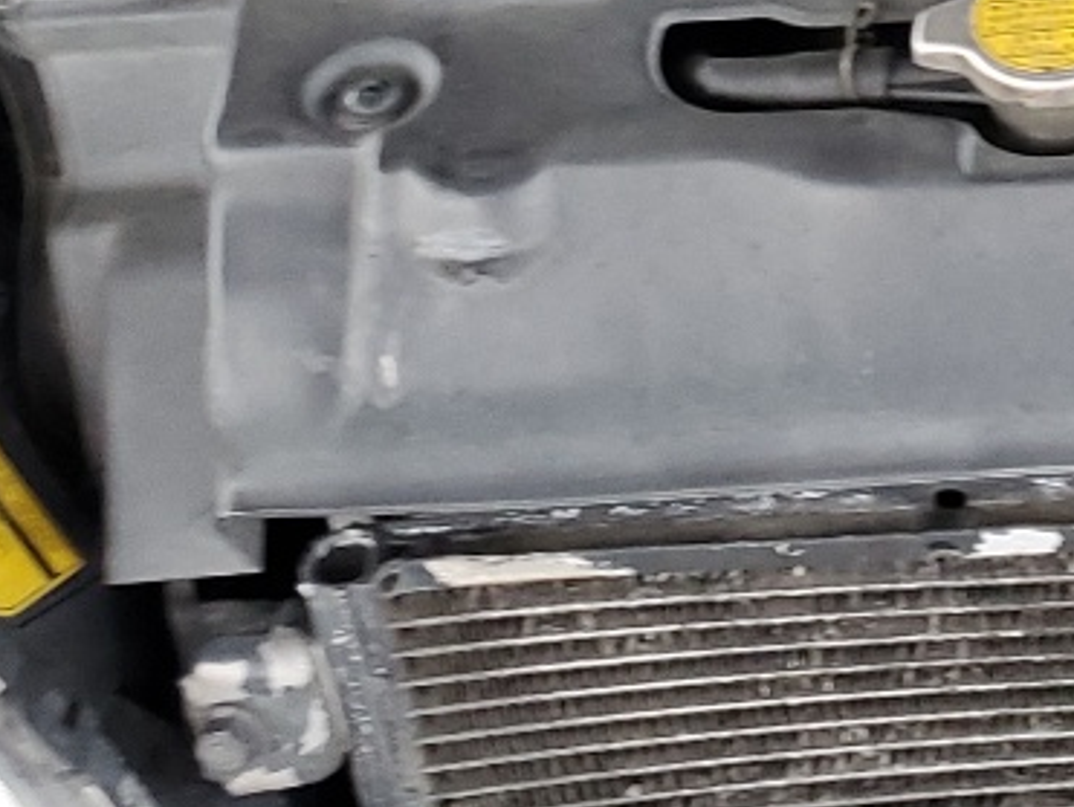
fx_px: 3478
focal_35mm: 112
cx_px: 1691
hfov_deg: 15.9
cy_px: -657
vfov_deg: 12.1
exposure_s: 1/120
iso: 73
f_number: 1.5
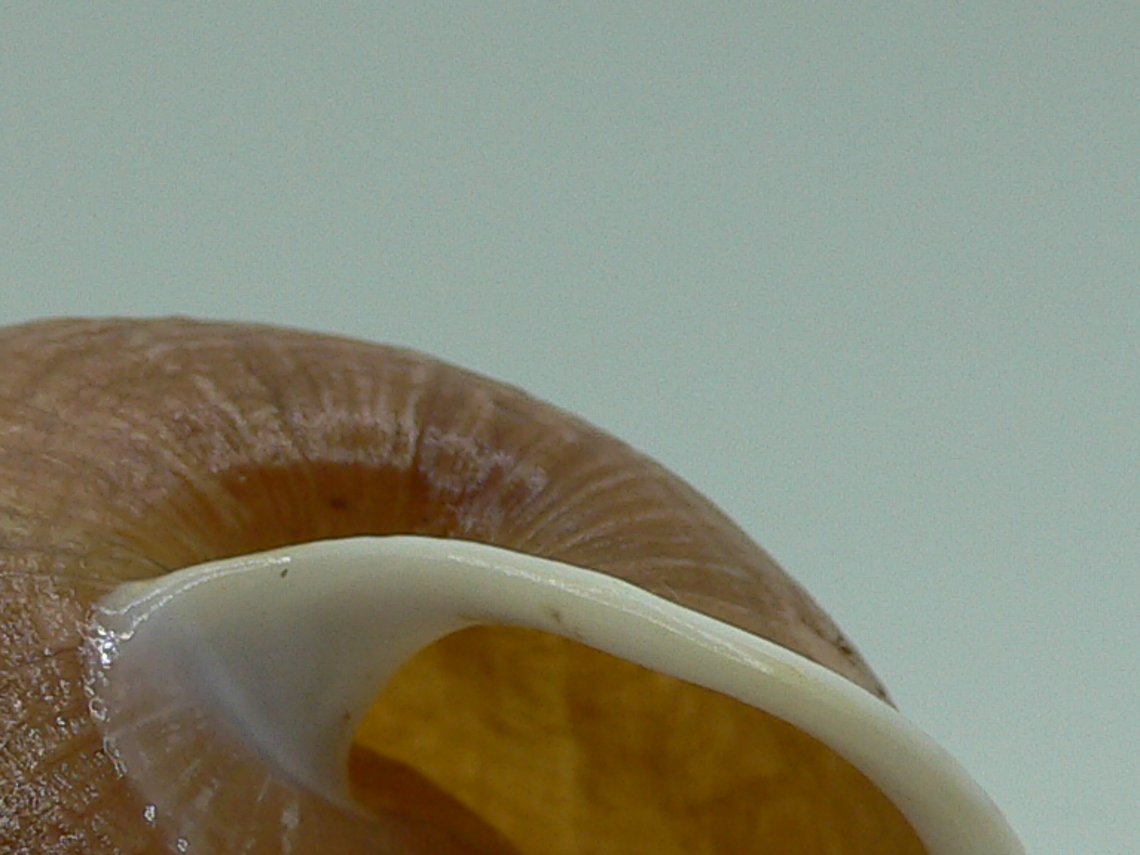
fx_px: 3029
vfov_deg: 15.8
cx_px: 331
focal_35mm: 92
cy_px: 833
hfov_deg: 21.2
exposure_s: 1/80
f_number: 2.8
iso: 80
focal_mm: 4.6
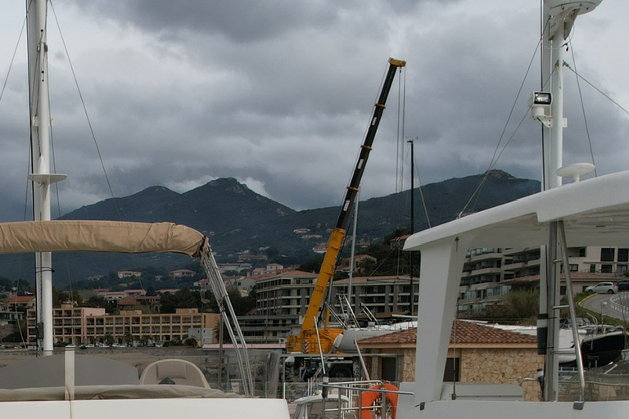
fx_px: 1153
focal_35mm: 66
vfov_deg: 18.9
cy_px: 567
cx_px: 94
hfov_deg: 29.6
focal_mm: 8.38
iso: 100
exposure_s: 1/90
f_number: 2.8
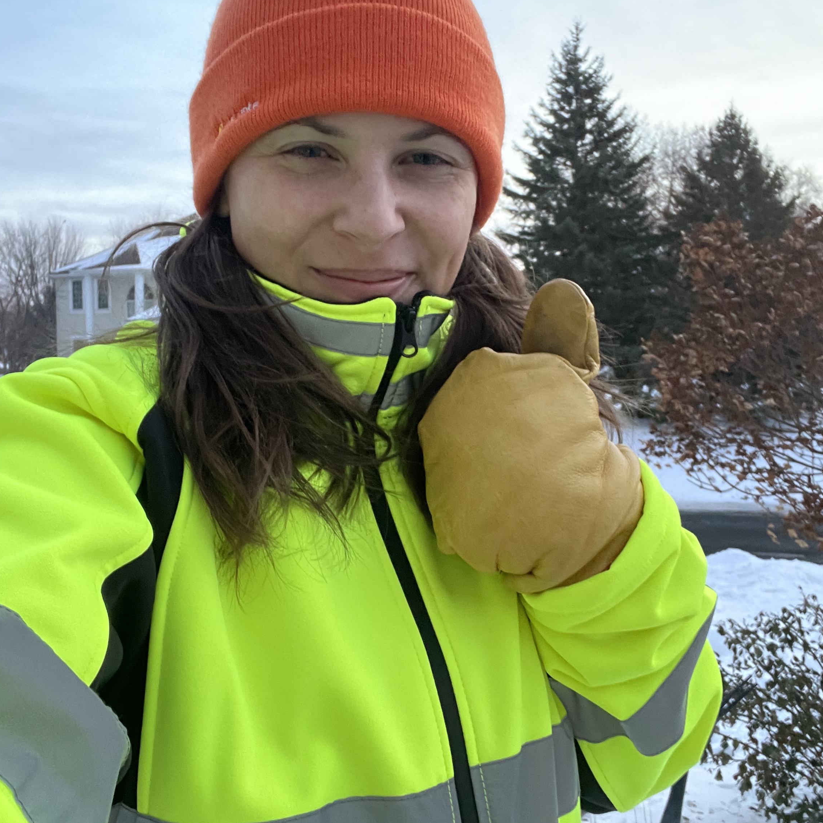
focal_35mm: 36
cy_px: 403
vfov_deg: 46.0
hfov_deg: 46.0
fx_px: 968
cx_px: 415
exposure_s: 1/30
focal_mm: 2.71
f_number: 2.2
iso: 400
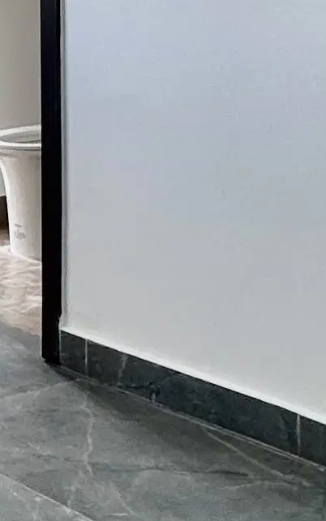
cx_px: -350
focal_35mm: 93
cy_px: -59
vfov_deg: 21.2
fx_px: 1322
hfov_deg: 12.3
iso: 40
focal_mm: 2.22
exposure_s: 1/99
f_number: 2.2
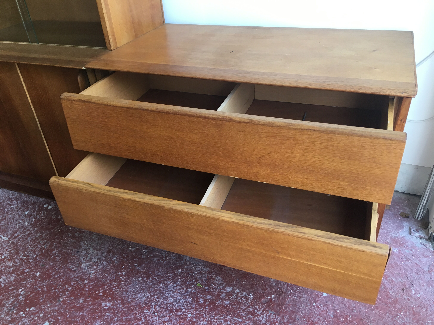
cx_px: 217
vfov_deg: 48.2
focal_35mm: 29
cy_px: 162
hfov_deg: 61.7
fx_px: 364
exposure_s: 1/33
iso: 40
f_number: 2.2
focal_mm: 4.15
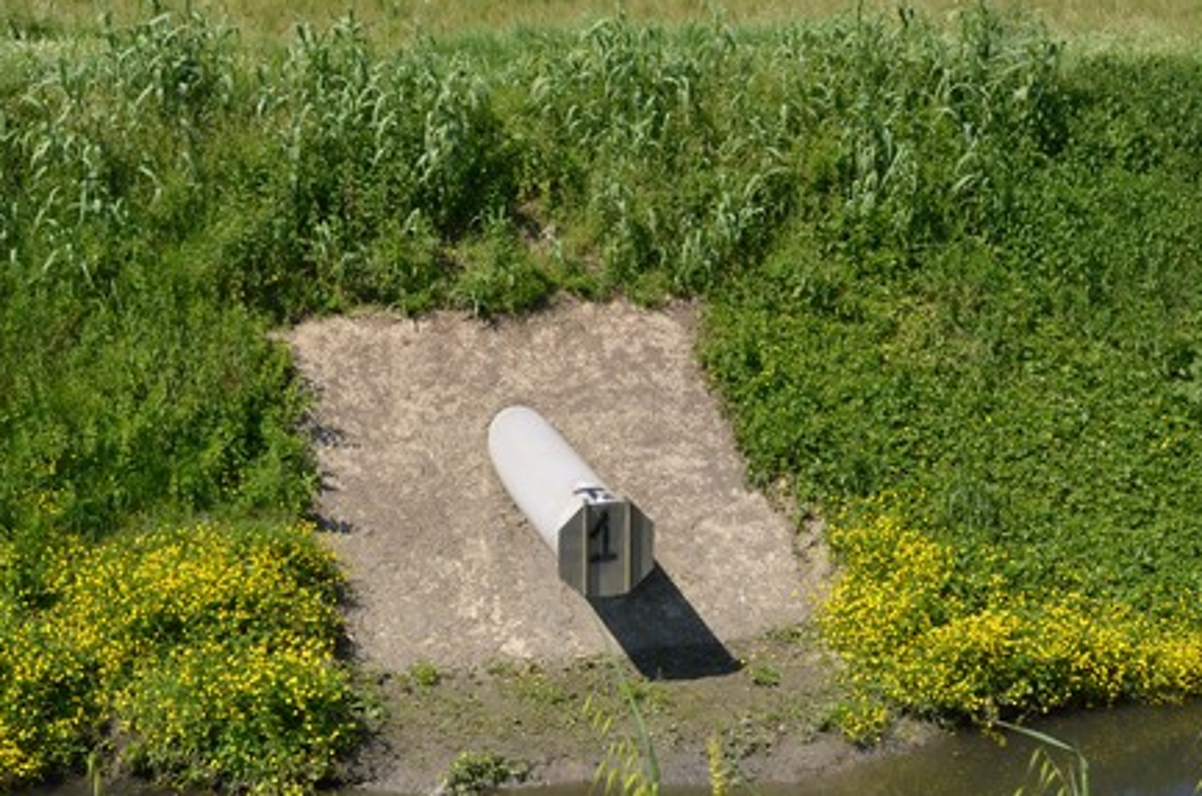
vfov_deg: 22.2
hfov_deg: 32.8
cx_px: 480
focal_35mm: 61
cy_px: 433
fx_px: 2033
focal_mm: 22
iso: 110
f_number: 8
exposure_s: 1/250
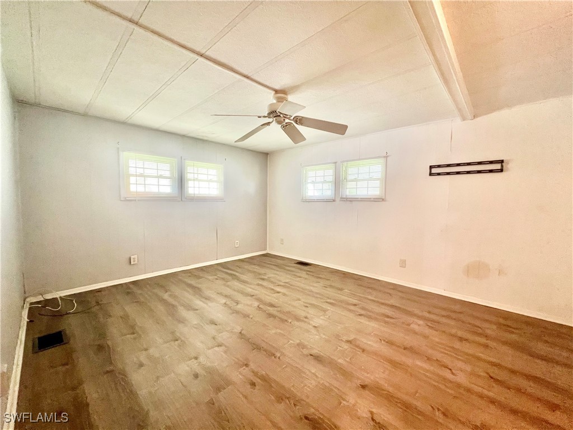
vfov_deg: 89.9
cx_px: 286
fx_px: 215
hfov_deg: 106.2
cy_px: 215
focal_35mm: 13
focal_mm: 1.57
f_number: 1.8
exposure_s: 1/60
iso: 500
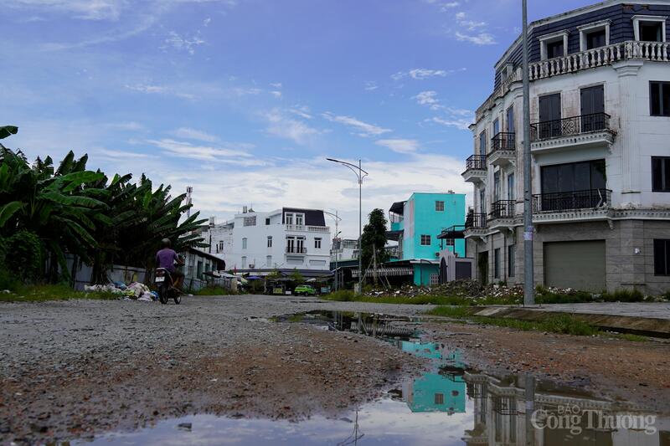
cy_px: 223
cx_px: 335
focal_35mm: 36
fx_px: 670
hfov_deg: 53.1
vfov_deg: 36.9
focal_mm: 24
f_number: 5
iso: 100
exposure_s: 1/800
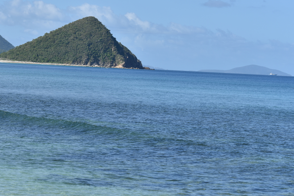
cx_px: 122
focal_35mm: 133
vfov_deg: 10.3
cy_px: 74
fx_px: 1086
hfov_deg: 15.4
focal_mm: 105
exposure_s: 1/320
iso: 100
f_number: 9
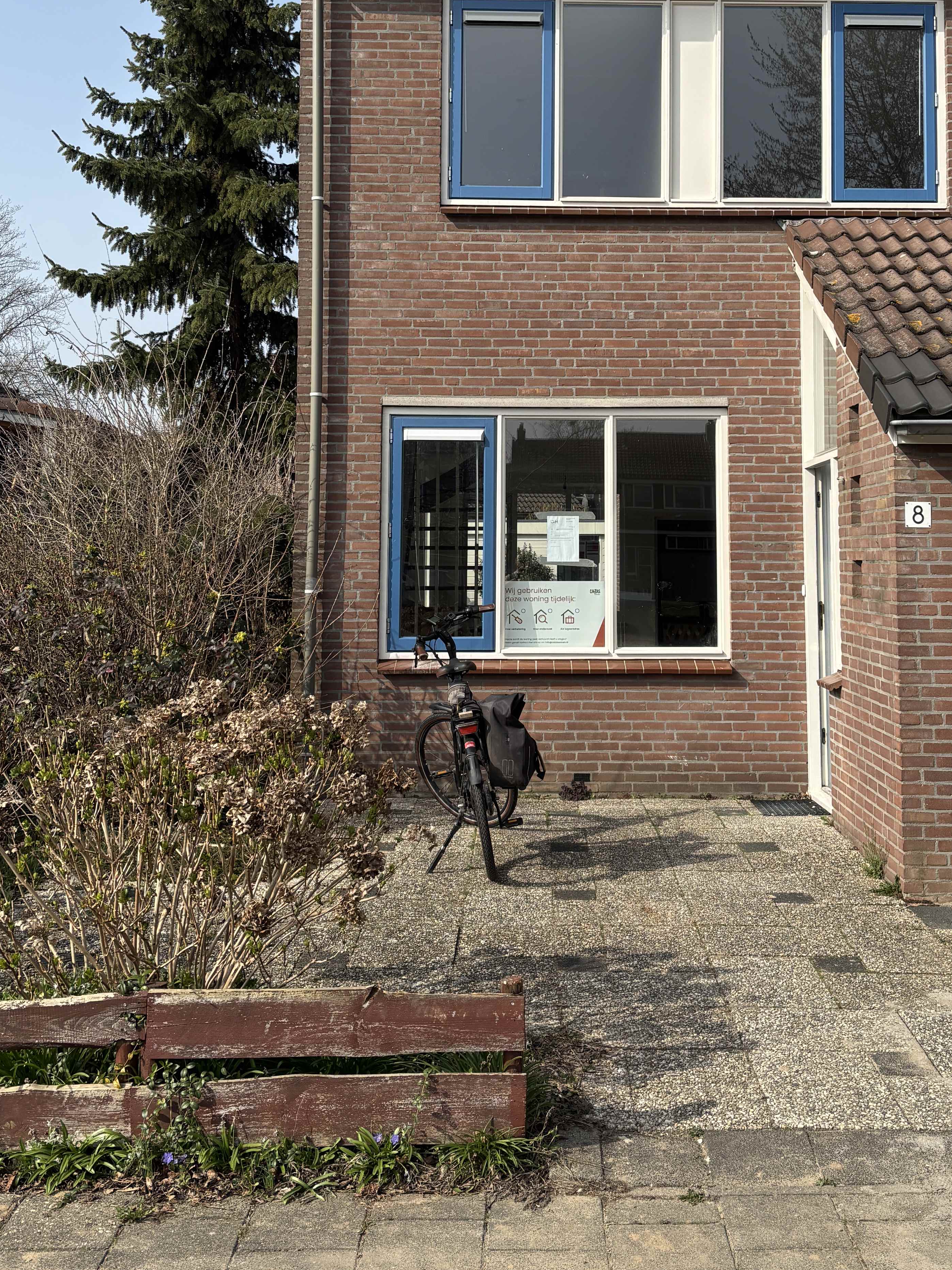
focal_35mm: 40
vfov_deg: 46.1
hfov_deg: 35.9
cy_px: 434
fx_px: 1467
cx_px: 556
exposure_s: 1/2571
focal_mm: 5.96
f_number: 1.6
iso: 50
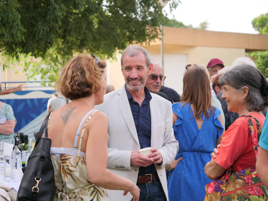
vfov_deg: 14.2
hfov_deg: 18.9
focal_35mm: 104
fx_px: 805
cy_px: 100
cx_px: 134
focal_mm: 52
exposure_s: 1/250
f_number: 4.2
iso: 200
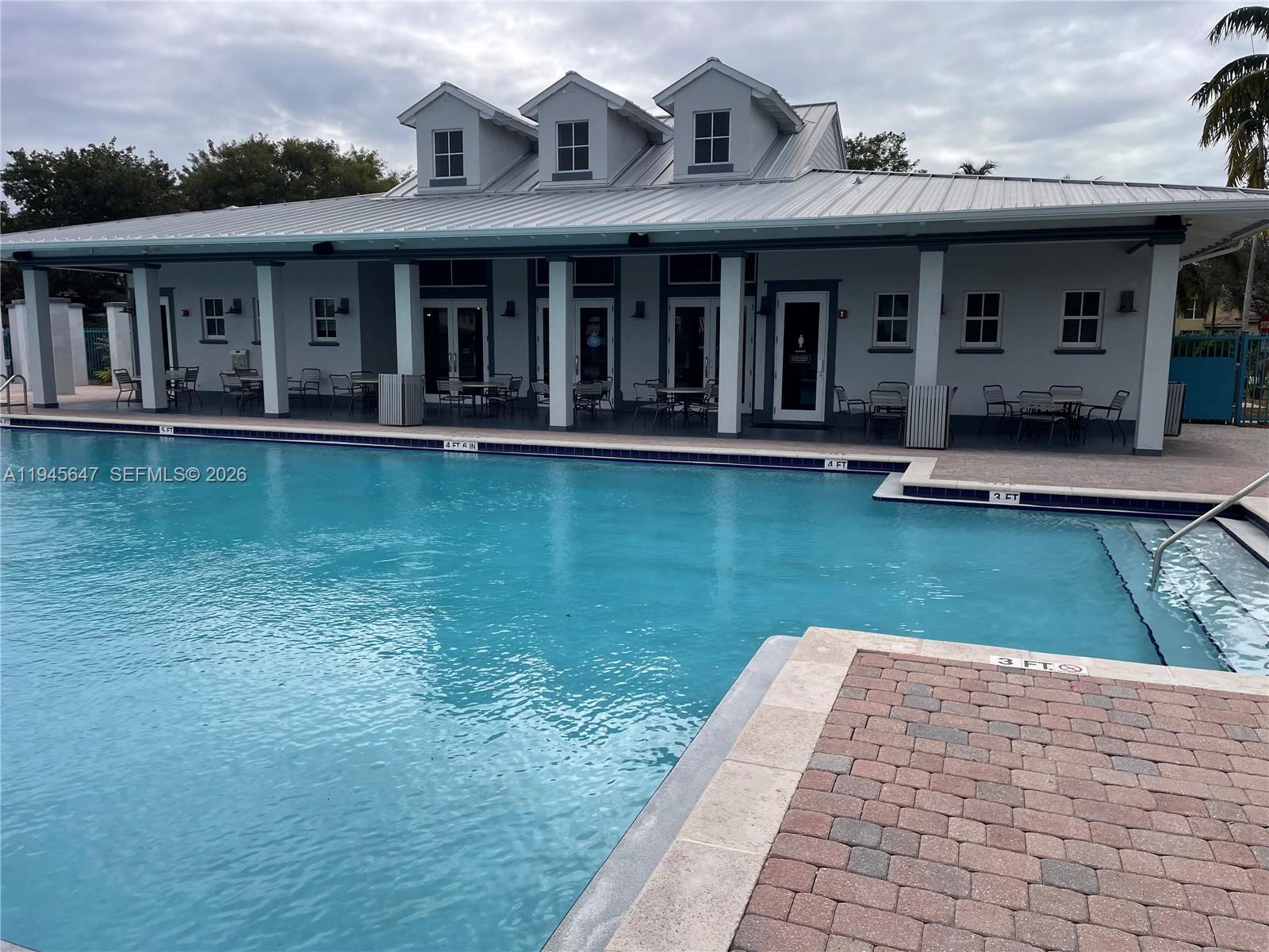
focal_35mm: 26
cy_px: 476
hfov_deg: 67.3
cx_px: 634
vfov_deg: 53.1
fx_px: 953
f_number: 1.6
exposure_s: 1/4132
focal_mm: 4.2
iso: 32
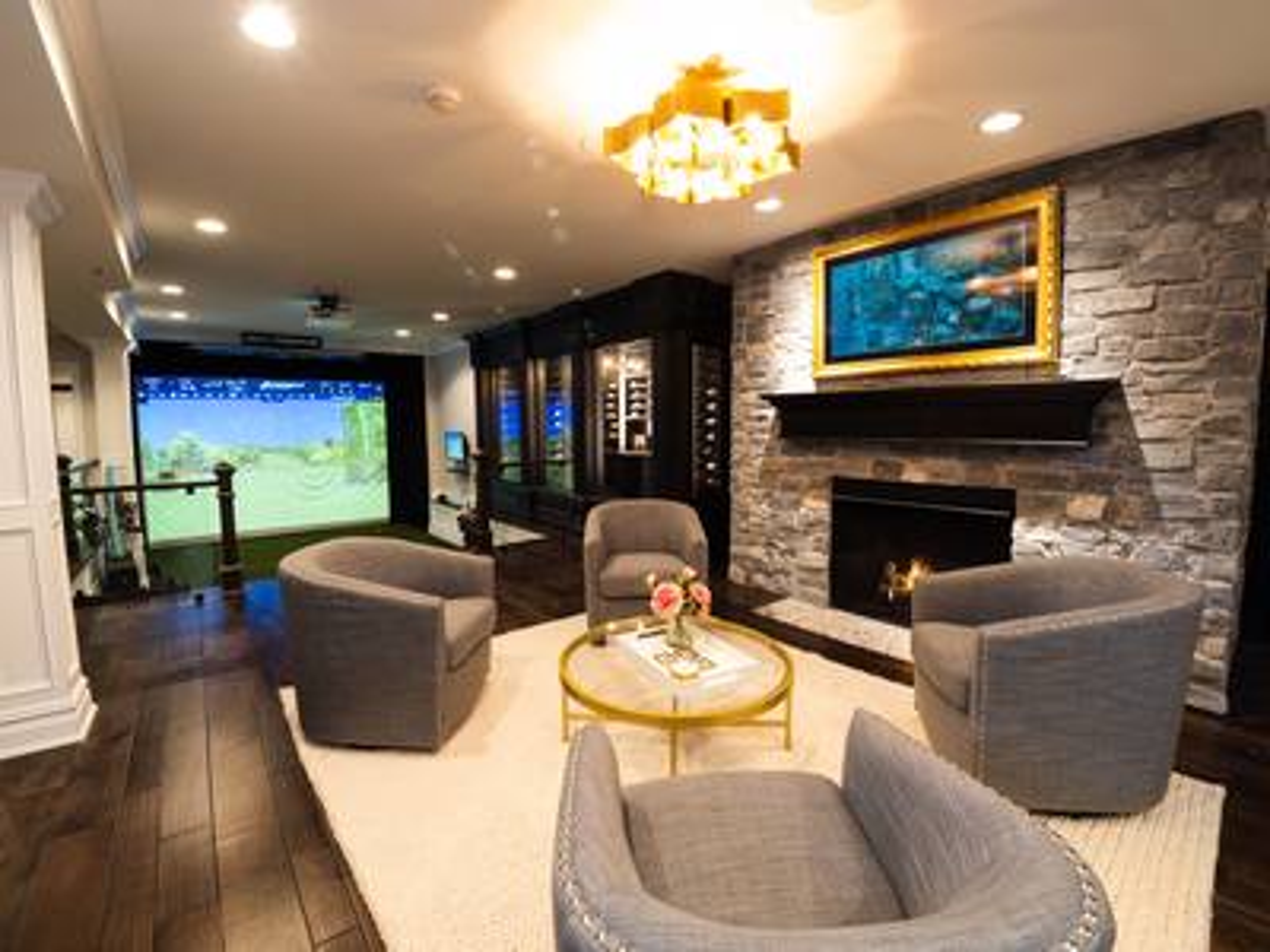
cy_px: 476
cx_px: 635
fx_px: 514
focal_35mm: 14
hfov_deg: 102.1
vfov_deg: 85.7
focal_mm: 7
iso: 50
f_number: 6.3
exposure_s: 1.6
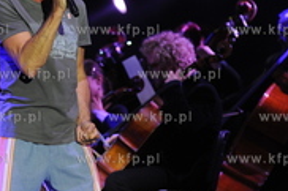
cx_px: 84
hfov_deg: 5.1
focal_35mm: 406
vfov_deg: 3.4
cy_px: 95
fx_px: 3245
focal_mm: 185
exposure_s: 1/160
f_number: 4
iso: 1600
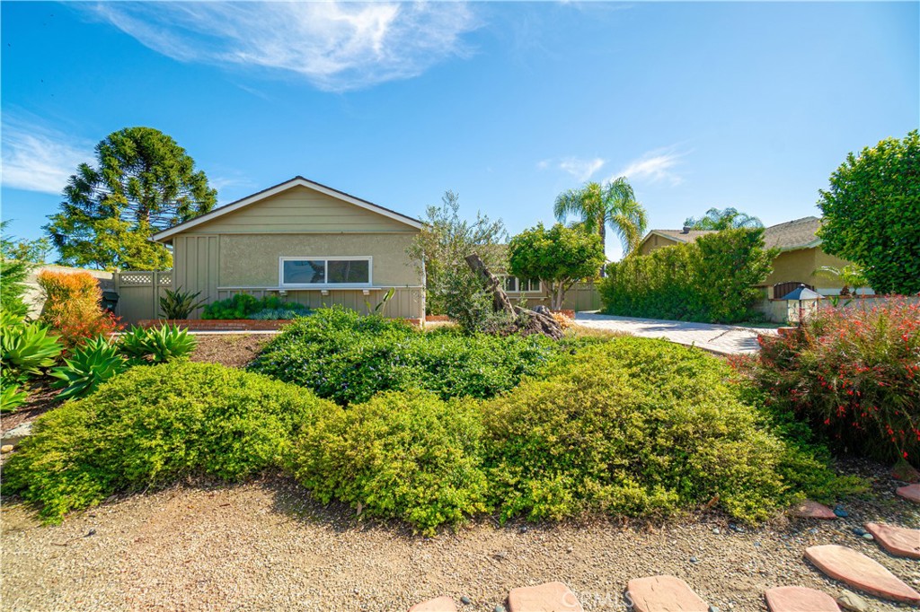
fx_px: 383
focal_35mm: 15
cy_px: 306
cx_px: 460
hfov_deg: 100.4
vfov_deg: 77.3
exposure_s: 1/250
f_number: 7.1
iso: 100
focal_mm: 10
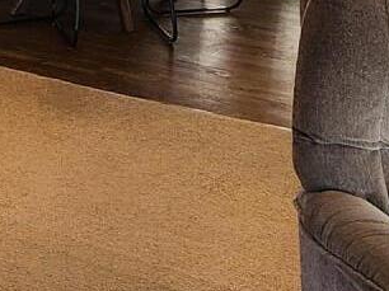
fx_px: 954
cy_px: -114
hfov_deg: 22.4
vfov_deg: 16.2
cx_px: 27
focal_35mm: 85
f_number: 2.2
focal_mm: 2.2
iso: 160
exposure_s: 1/60
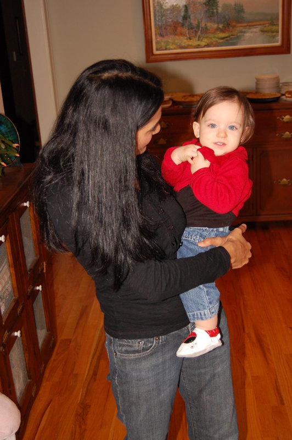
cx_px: 146
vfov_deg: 42.4
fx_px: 567
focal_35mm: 46
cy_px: 220
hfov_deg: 28.9
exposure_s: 1/60
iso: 400
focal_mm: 31
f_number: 5
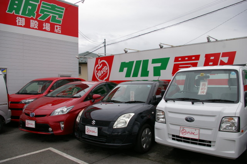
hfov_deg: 62.0
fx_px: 206
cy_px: 82
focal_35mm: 30
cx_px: 124
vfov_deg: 43.6
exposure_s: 1/350
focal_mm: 20
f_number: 8
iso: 200
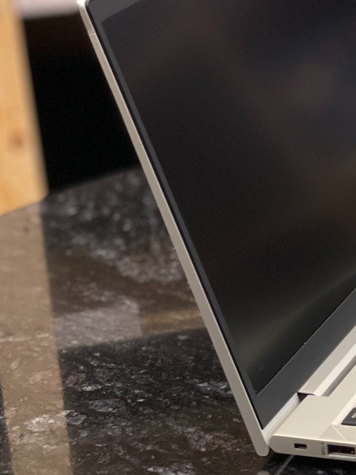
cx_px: 473
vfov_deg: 15.0
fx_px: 1797
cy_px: 190
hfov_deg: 11.0
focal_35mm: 131
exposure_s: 1/80
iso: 250
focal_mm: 7.5
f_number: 2.2
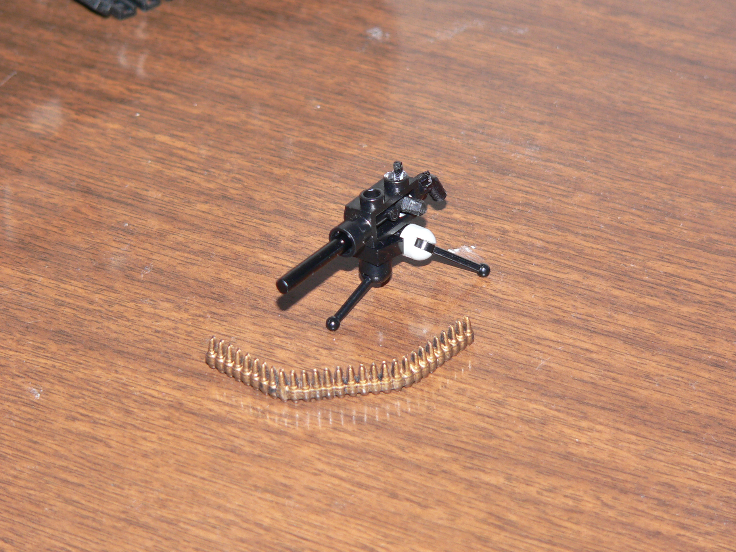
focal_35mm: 153
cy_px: 276
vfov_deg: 9.7
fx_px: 3253
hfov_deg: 12.9
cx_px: 368
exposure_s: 1/60
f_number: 2.8
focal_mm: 25.5
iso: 100
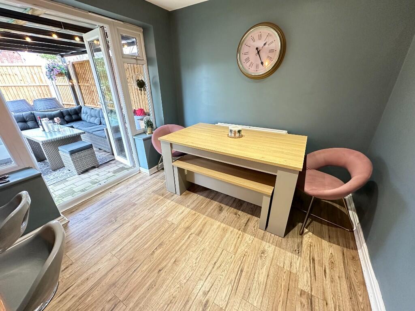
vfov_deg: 85.7
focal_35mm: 14
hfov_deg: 102.1
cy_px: 156
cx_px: 208
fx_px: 168
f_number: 2.2
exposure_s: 1/50
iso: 400
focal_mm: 2.22
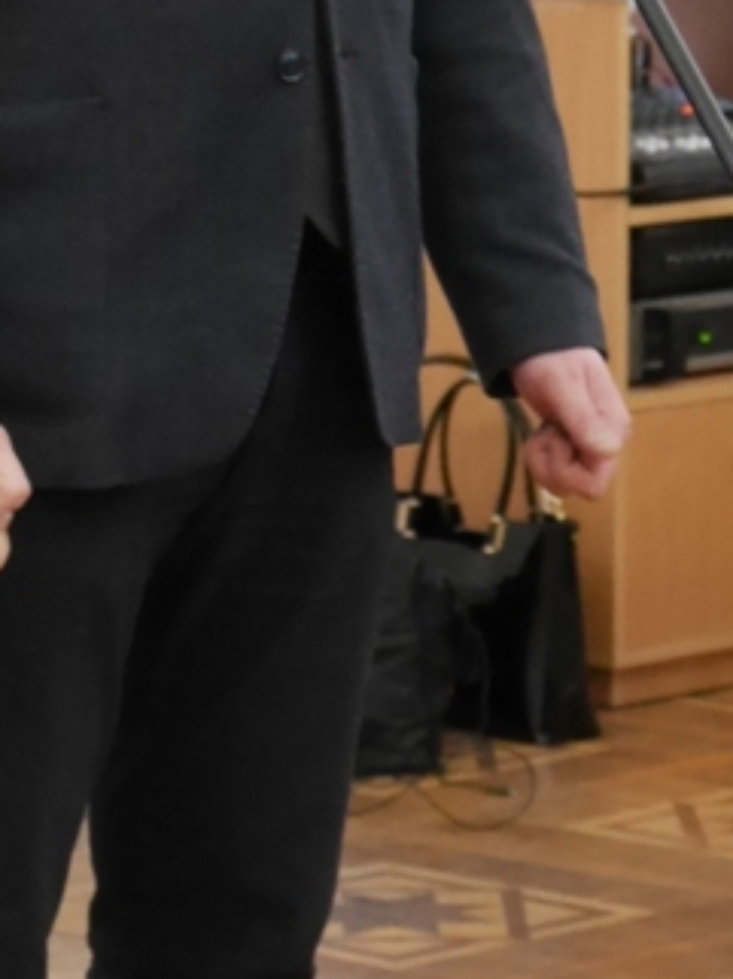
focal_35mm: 241
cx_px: -17
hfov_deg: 6.1
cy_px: 243
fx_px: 6813
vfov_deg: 8.2
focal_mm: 40
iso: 3200
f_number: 4.7
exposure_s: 1/80
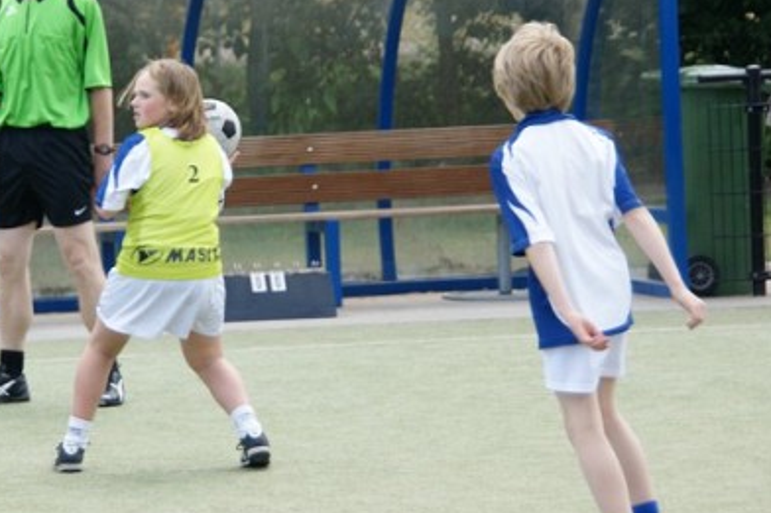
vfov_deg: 5.3
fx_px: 5502
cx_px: 90
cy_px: 159
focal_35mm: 257
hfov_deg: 8.0
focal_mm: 85
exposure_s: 1/400
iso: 200
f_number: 5.6
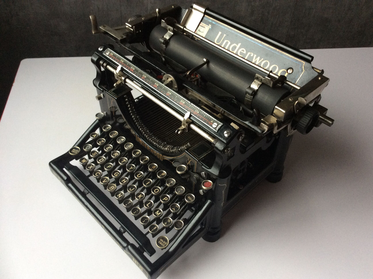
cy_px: 140
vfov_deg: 44.1
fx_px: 344
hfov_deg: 56.9
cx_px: 186
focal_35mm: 32
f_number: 2.4
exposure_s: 1/25
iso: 80
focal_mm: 3.3
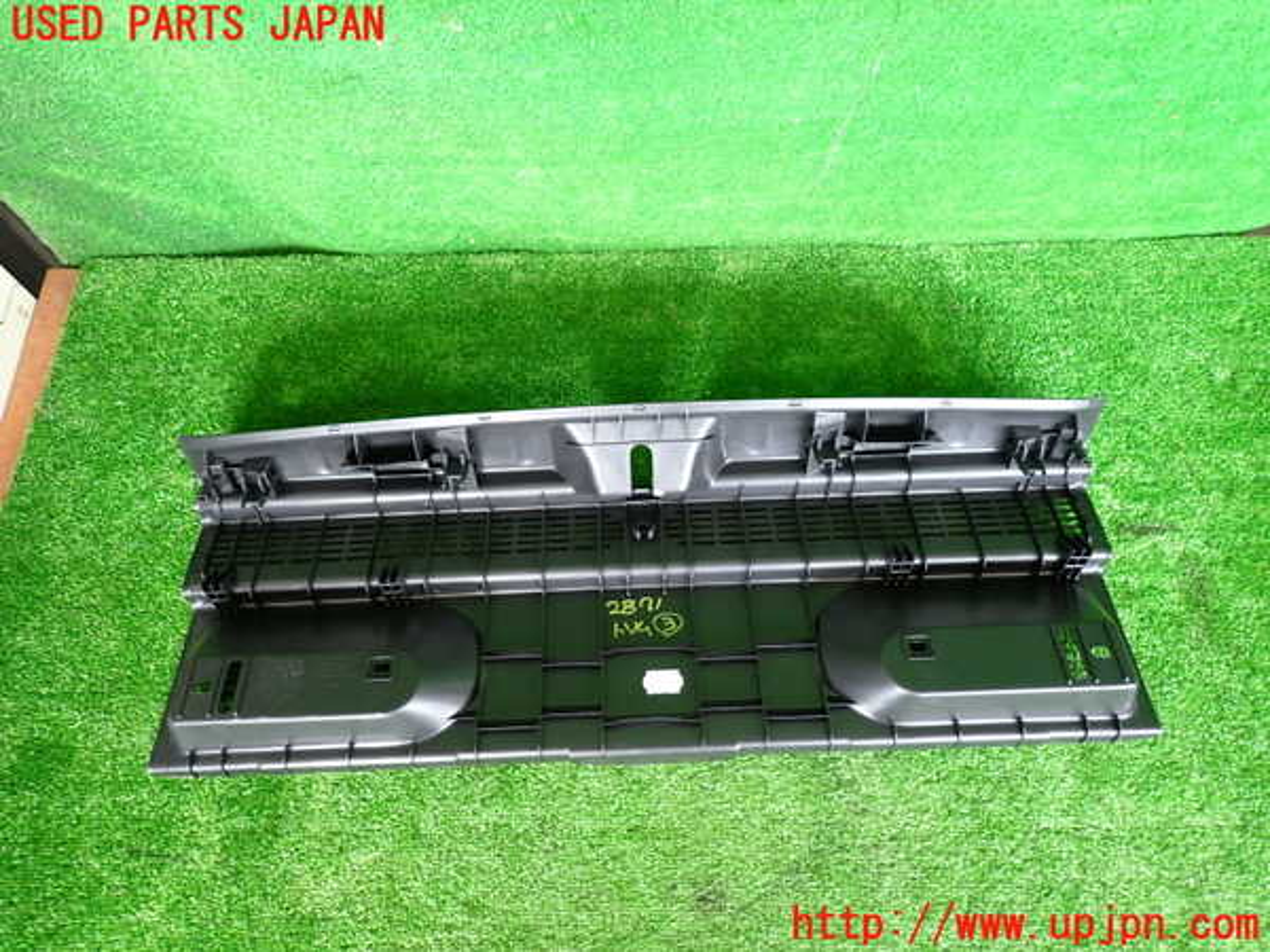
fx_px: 917
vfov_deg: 54.9
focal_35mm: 25
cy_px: 476
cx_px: 635
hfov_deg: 69.4
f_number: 2
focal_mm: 4.5
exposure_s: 1/40
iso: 200
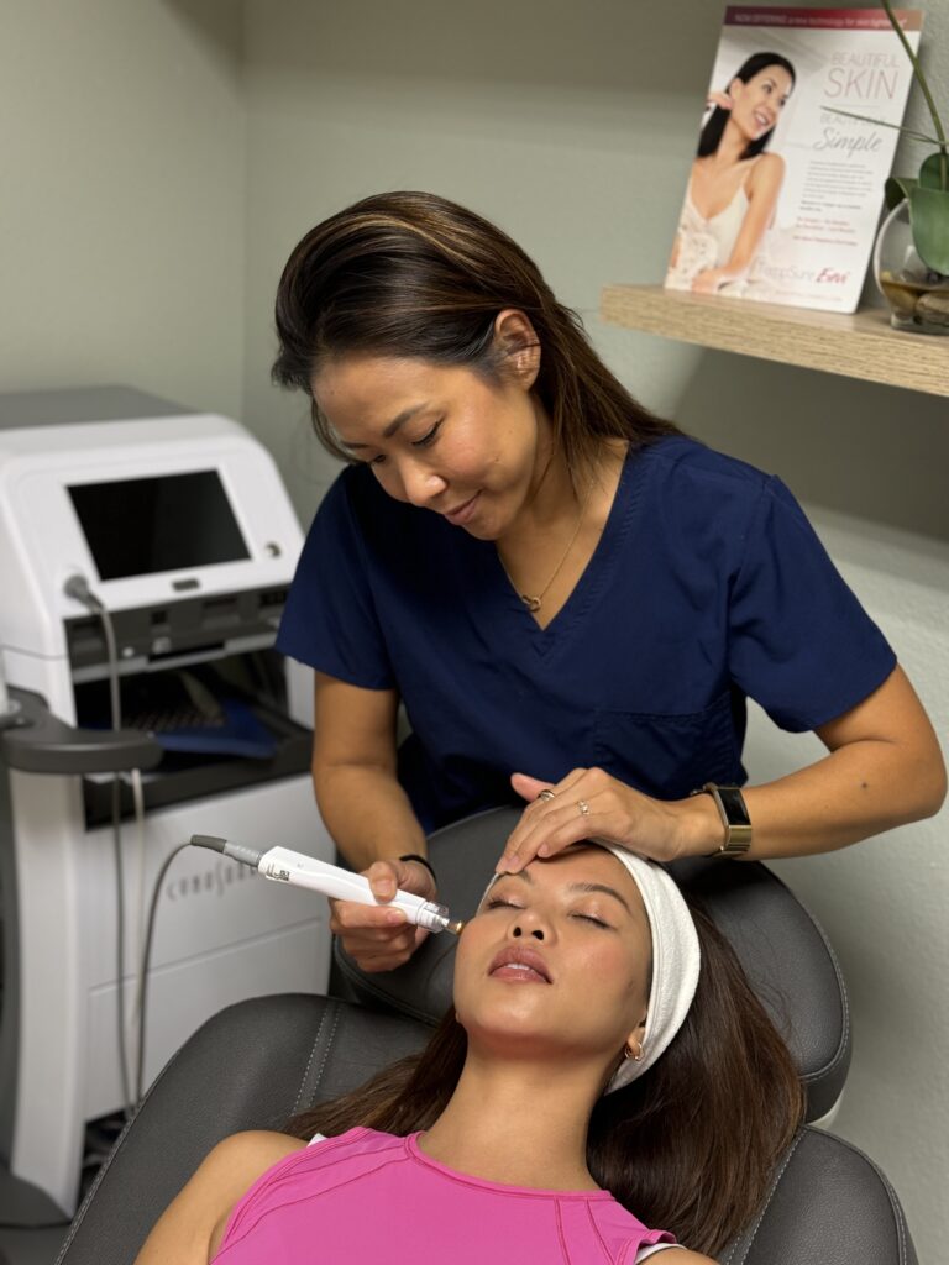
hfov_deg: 30.3
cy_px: 632
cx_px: 474
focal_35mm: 48
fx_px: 1755
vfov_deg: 39.7
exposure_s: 1/60
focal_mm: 6.76
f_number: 1.78
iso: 160
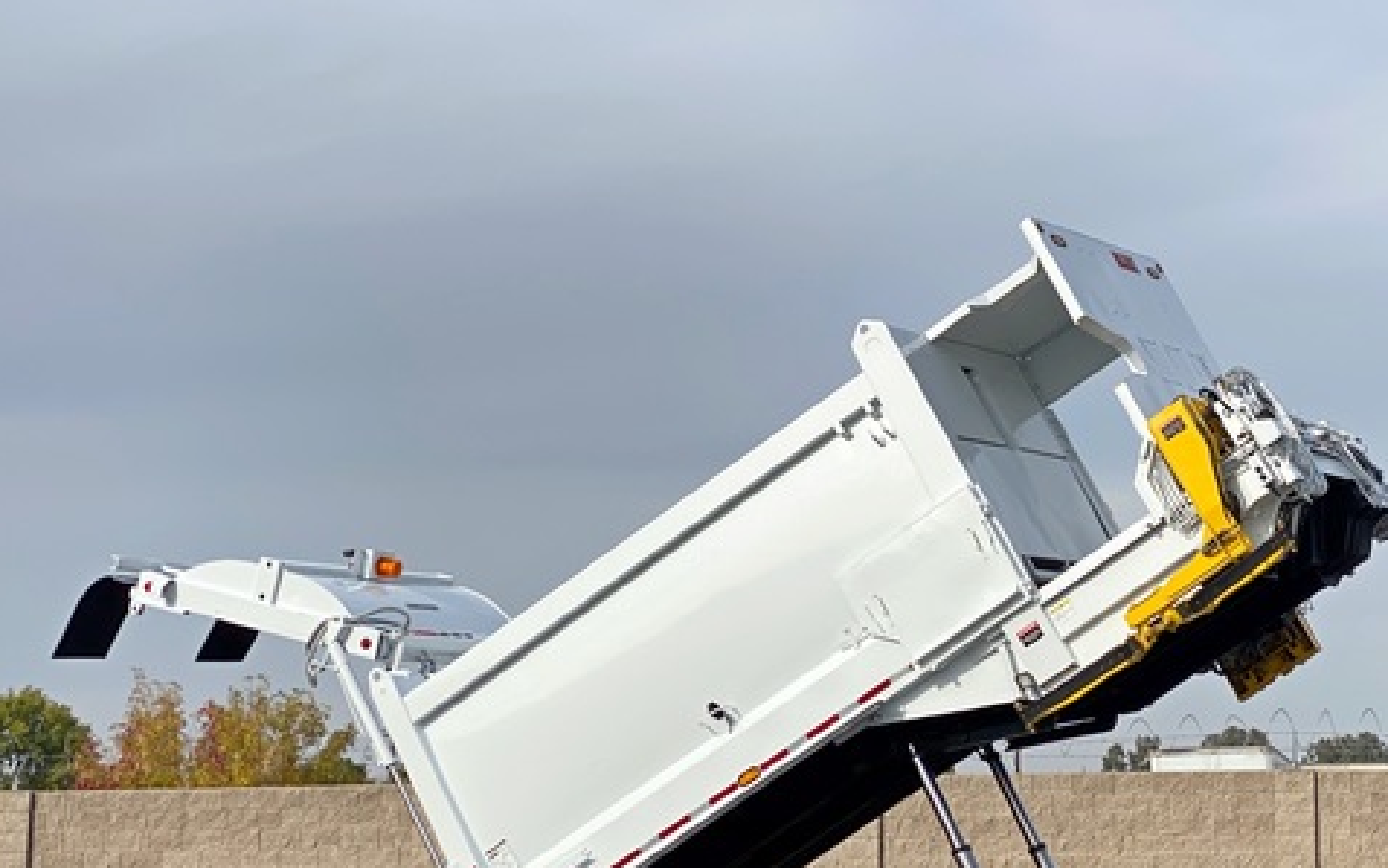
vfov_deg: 14.5
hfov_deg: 22.8
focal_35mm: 90
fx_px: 3405
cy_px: 350
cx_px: 1069
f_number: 2
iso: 20
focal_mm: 6
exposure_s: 1/1043
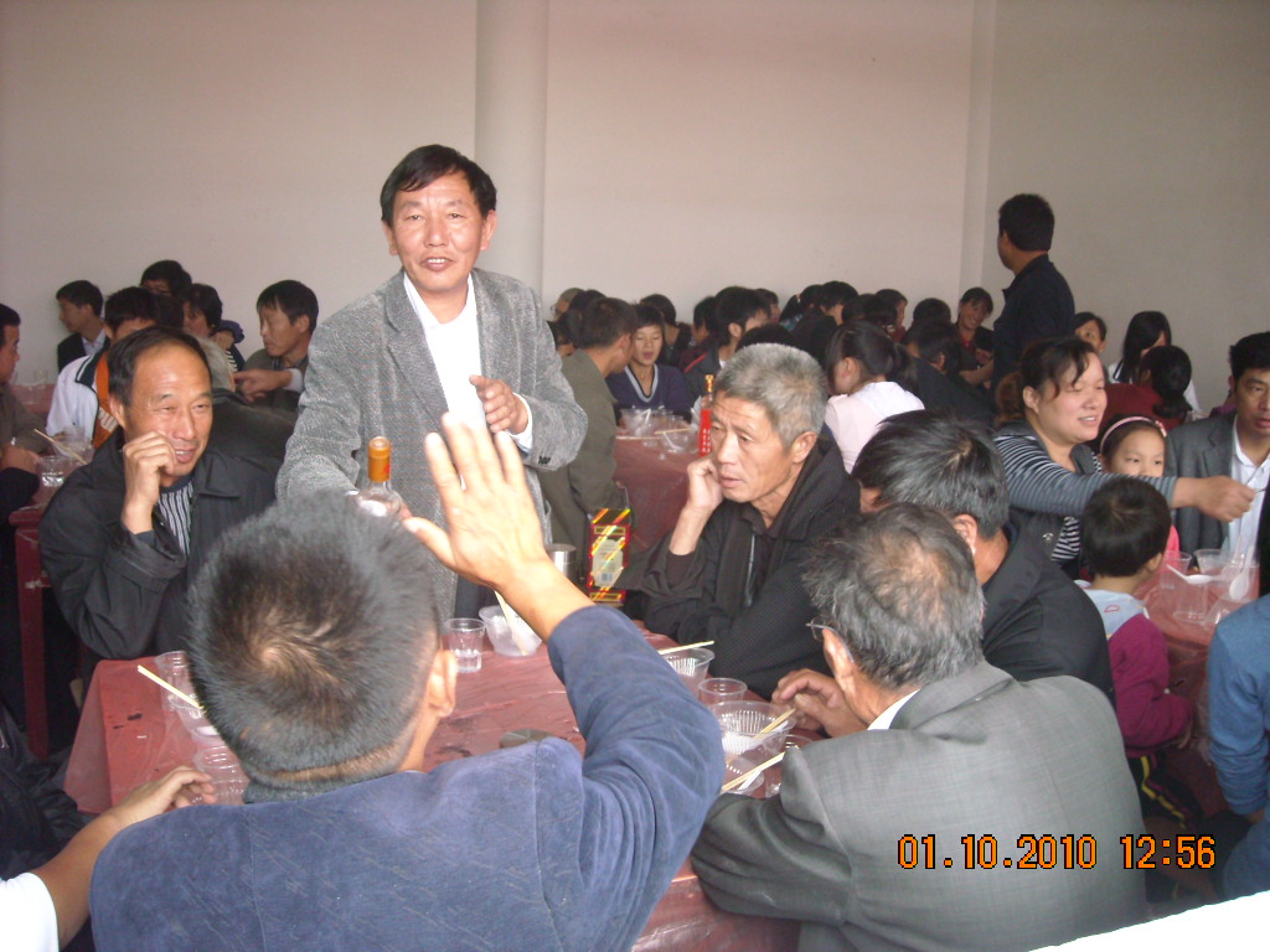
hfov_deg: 52.6
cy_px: 476
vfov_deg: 40.7
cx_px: 635
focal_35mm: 35
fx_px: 1284
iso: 270
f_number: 2.8
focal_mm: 5.7
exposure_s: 1/60
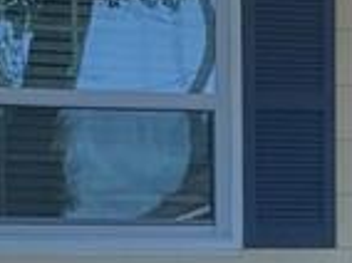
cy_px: 461
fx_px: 2274
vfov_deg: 6.5
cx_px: 354
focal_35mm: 224
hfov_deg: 8.8
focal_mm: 3.3
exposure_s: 1/532
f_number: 2.4
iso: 25
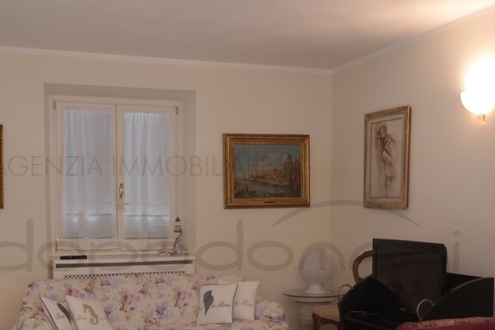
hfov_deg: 41.9
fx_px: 646
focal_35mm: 47
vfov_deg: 28.2
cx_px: 223
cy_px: 252
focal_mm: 20
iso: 400
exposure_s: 1/40
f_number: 3.5
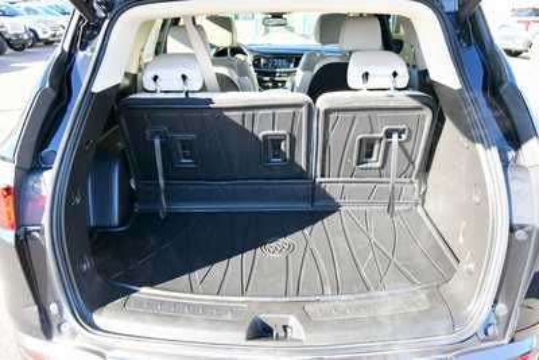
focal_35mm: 30
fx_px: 449
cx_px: 270
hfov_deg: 61.9
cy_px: 180
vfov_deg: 43.6
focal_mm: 20
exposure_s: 1/200
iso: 800
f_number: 5.6
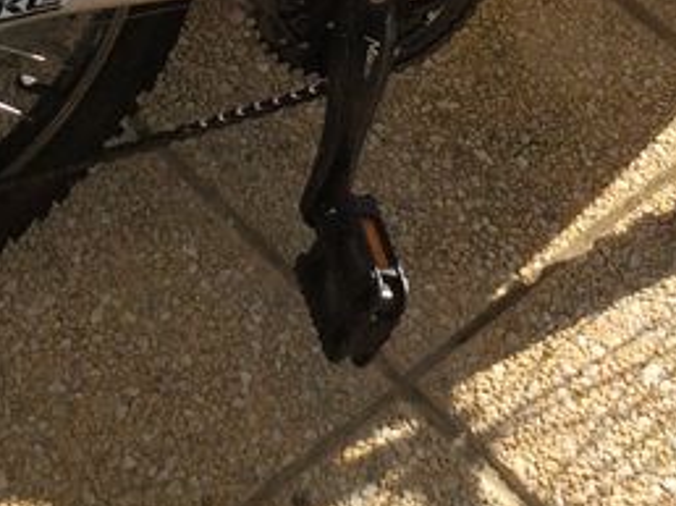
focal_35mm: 124
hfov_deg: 15.9
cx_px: 377
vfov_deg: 11.1
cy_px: -429
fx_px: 2419
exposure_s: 1/1079
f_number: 2.4
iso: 32
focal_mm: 3.3
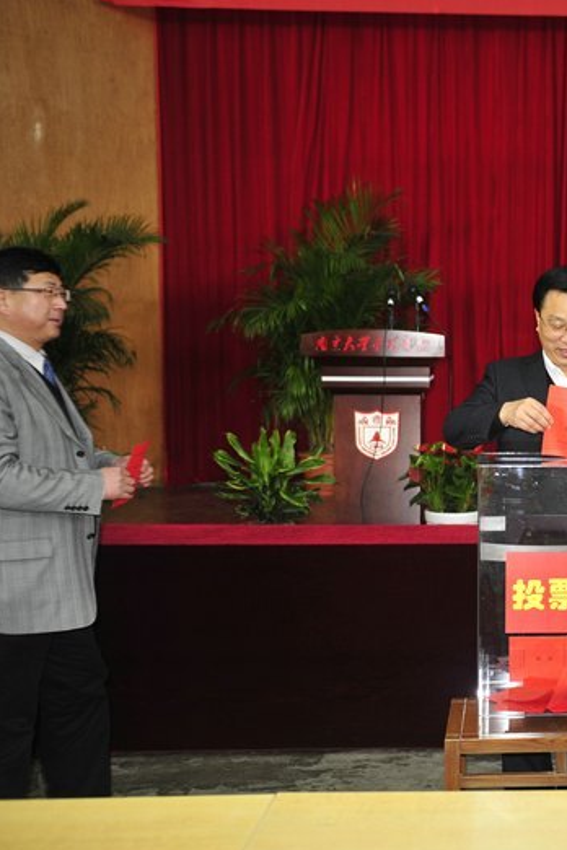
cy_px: 432
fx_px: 1158
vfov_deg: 40.3
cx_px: 596
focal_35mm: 49
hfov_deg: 25.8
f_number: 2.8
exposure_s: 1/60
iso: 800
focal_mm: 32
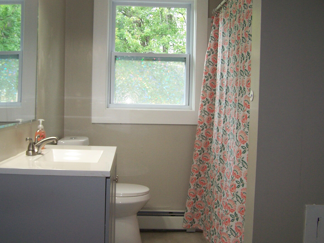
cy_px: 127
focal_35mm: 42
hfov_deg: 44.7
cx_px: 146
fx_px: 393
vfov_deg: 34.3
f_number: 2.8
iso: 140
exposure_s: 1/90
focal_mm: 6.3
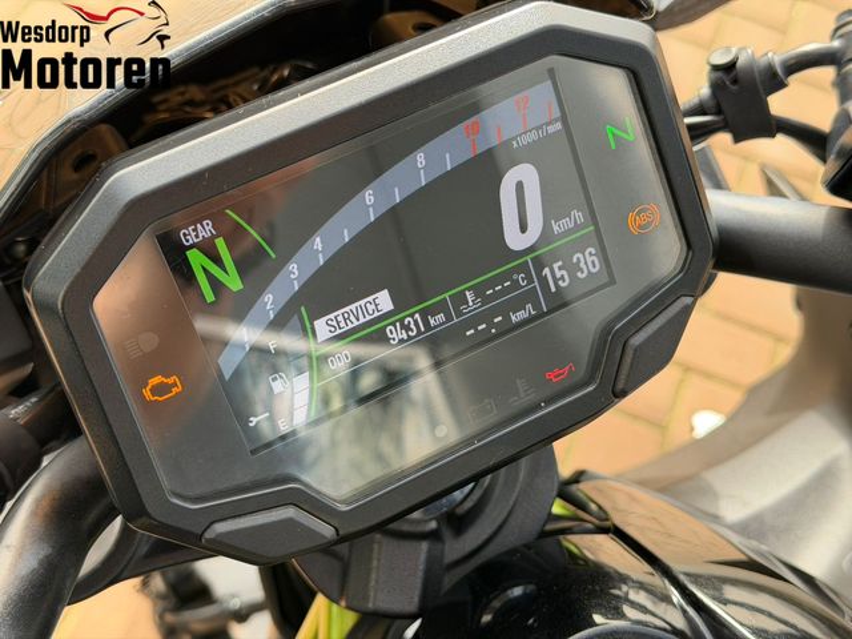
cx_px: 426
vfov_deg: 30.3
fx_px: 1181
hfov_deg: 39.7
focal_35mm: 48
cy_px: 320
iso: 64
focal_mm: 6.76
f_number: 1.78
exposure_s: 1/388
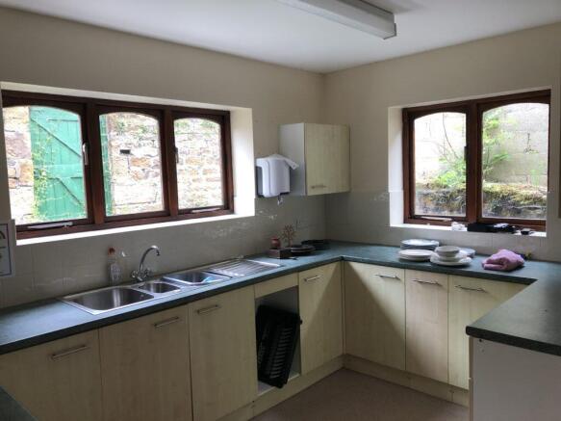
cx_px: 280
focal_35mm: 28
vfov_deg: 49.7
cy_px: 210
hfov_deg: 63.5
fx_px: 454
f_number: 1.8
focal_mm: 3.99
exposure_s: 1/30
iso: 25
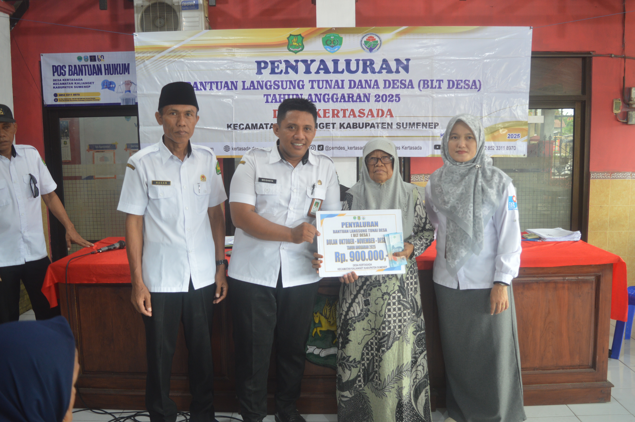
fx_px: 555
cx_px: 318
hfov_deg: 59.5
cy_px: 211
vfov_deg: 41.6
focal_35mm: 32
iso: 400
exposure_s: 1/25
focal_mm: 21
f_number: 3.8
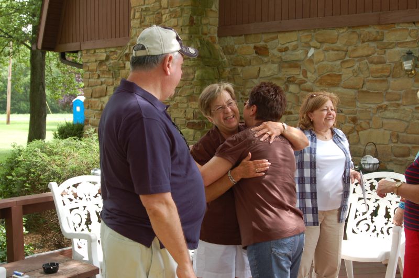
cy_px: 139
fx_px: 540
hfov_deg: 42.4
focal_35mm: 46
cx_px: 210
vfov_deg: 28.9
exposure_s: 1/125
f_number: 5.6
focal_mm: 31
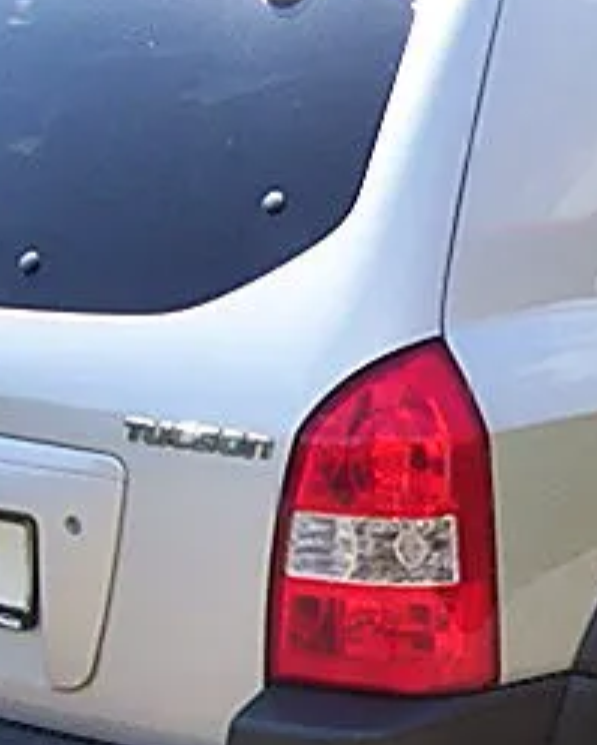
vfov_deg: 15.2
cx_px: 543
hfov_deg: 12.2
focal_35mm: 126
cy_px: 481
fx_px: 2778
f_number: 3.84
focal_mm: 5.26
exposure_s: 1/477
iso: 100
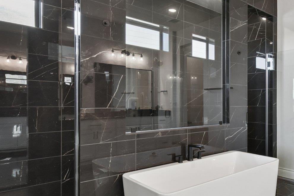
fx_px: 237
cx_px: 228
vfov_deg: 44.9
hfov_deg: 59.5
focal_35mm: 29
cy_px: 106
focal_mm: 14
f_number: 8
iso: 800
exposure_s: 1/15
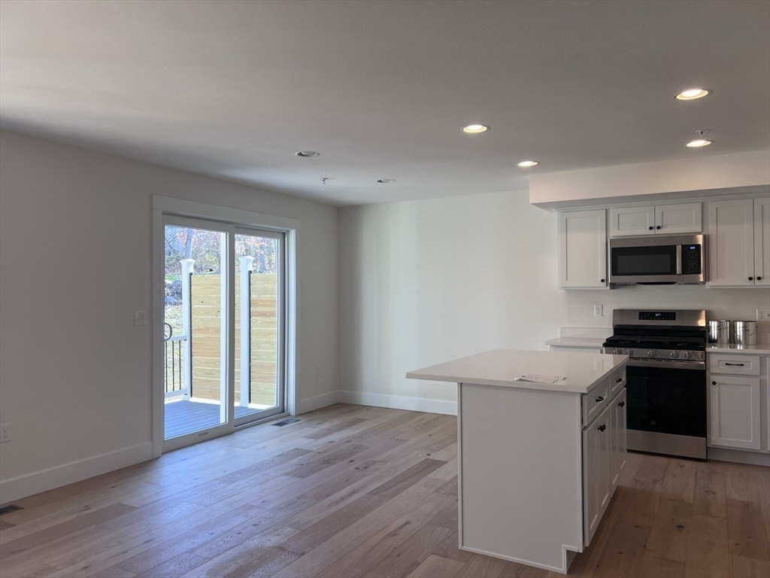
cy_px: 289
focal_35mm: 26
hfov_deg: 67.3
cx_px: 385
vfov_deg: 53.1
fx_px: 578
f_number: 1.5
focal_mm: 5.7
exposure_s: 1/120
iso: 50
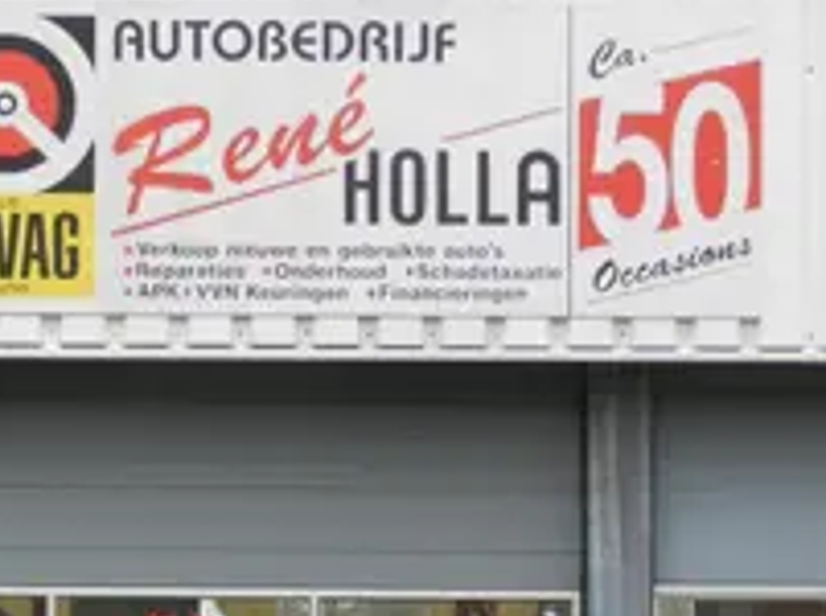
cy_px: 723
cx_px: 210
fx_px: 4788
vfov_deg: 7.3
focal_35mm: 201
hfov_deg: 9.8
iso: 160
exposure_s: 1/40
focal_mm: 14.9
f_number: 4.4
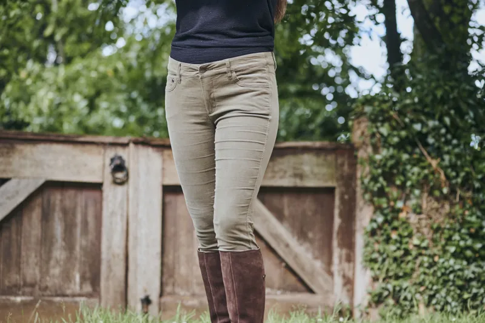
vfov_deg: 13.0
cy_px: 162
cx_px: 242
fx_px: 1414
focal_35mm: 105
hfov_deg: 19.5
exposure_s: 1/500
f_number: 4
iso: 800
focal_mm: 105
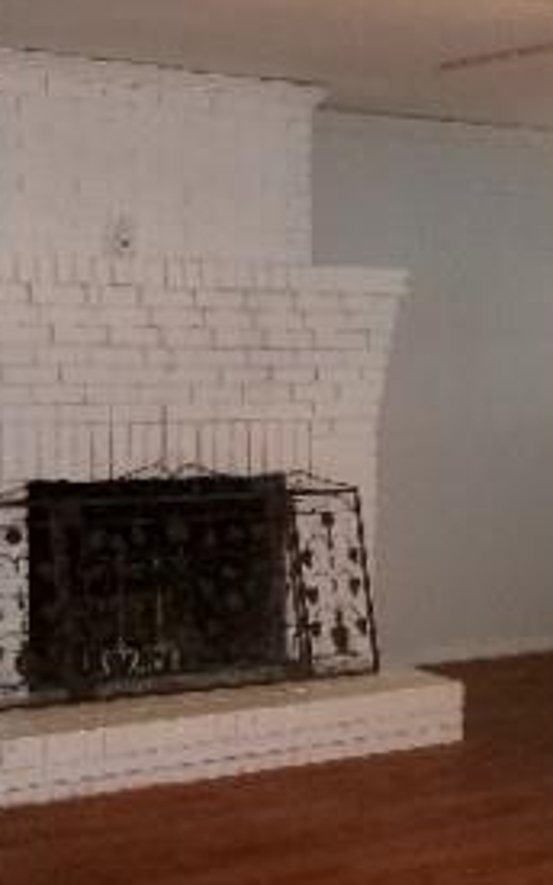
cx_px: 440
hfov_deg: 18.7
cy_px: 560
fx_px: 1663
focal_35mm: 69
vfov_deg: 29.6
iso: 639
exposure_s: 1/34
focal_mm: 5.1
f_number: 3.9
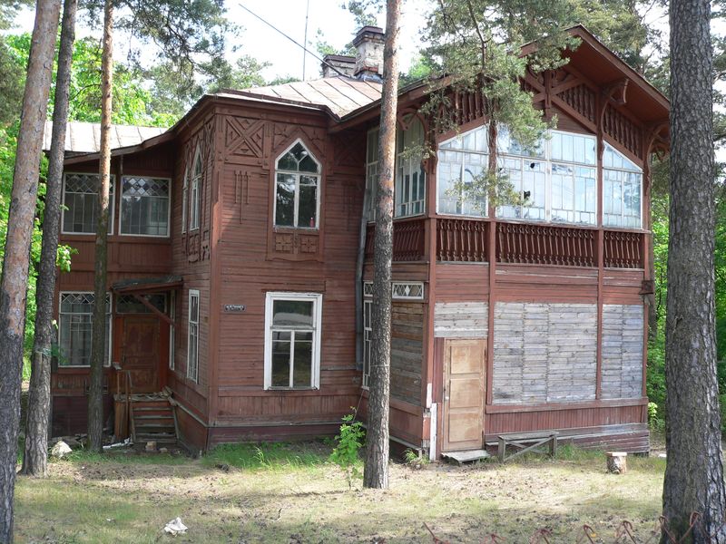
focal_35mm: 36
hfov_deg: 51.4
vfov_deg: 39.7
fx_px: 755
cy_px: 272
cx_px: 363
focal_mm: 6
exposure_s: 1/80
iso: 80
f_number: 2.8
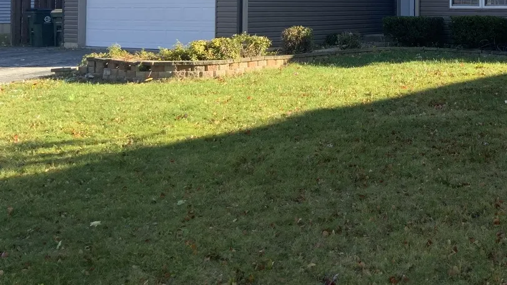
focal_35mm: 56
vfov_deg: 20.5
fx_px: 753
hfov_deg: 35.6
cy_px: -22
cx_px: 430
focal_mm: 3
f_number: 1.8
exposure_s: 1/562
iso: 16
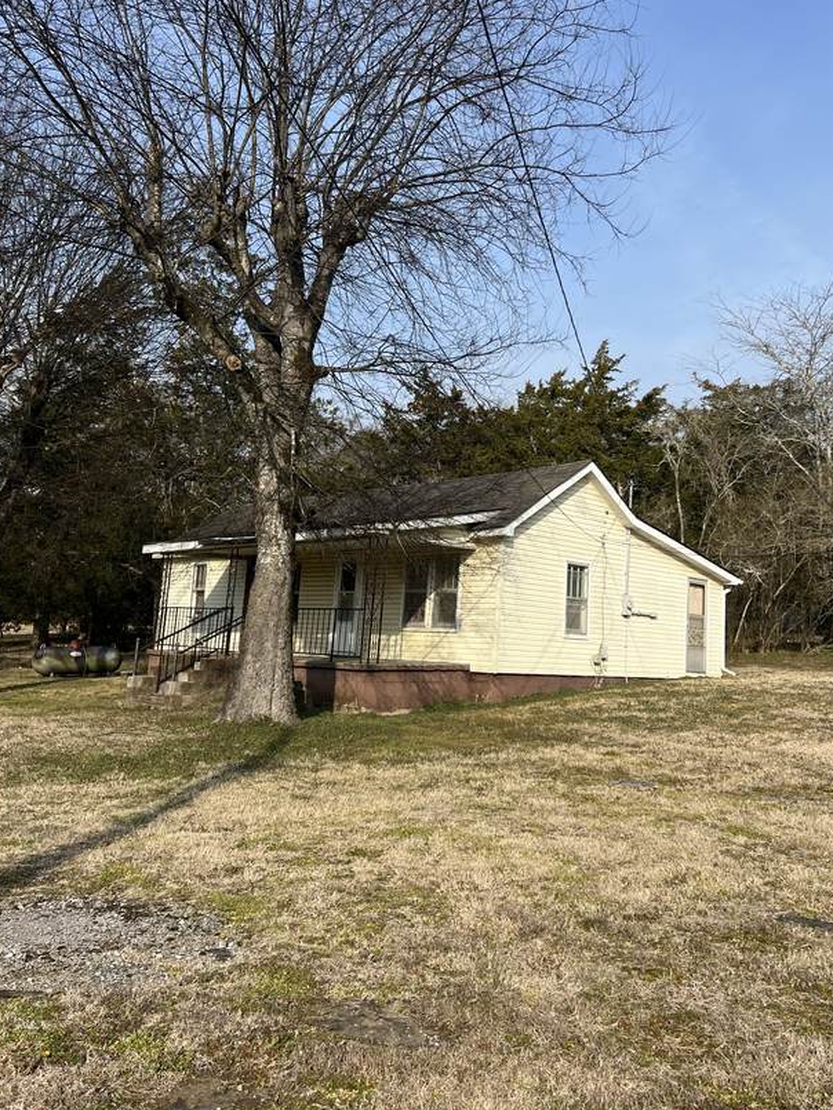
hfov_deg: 45.3
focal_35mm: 31
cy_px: 505
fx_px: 994
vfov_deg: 58.2
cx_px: 487
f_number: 1.5
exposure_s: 1/4444
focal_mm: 5.7
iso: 50
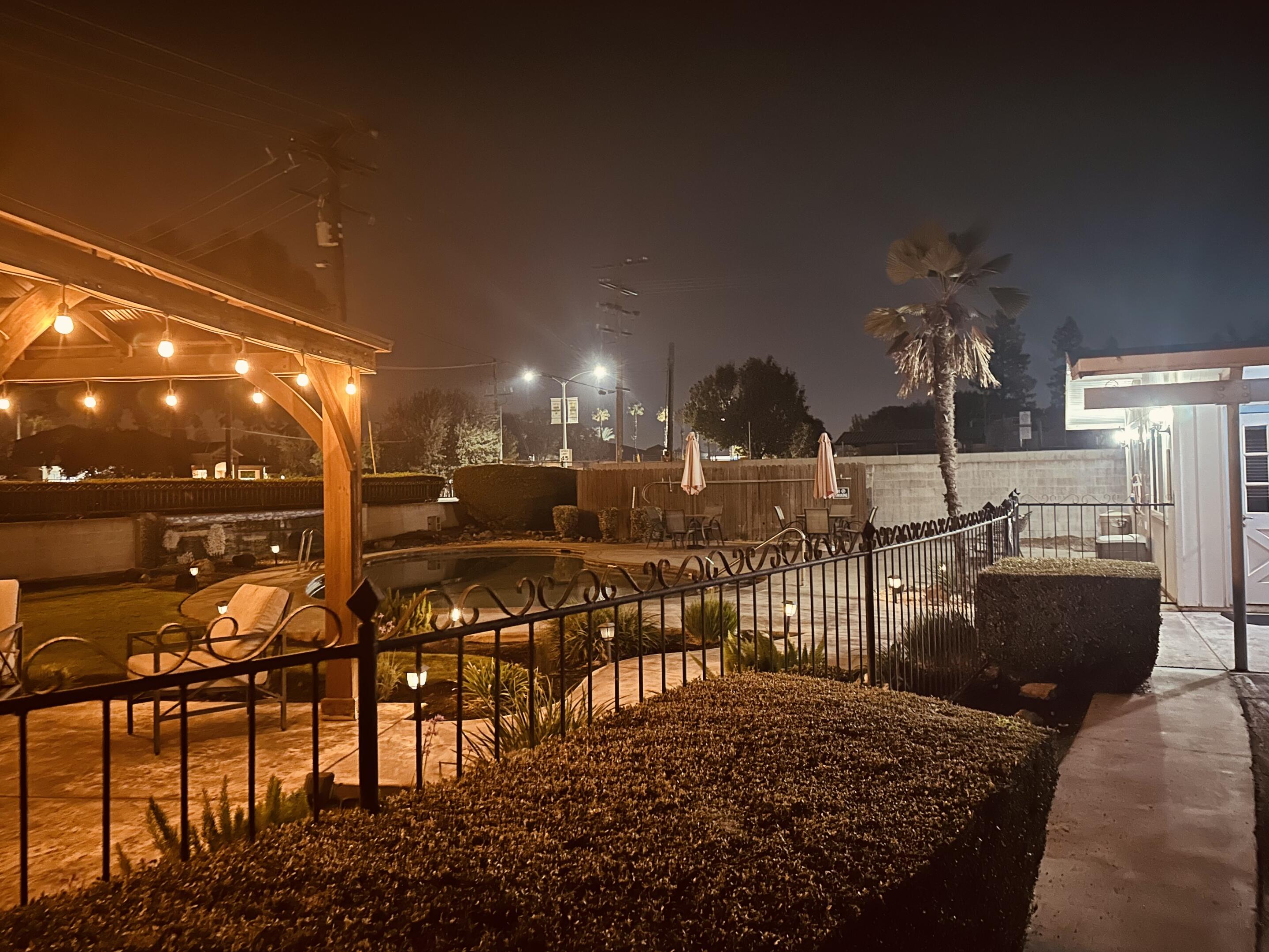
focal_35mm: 25
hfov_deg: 69.4
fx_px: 916
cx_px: 654
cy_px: 467
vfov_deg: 54.9
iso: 2000
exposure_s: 1/15
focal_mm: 6.86
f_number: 1.78
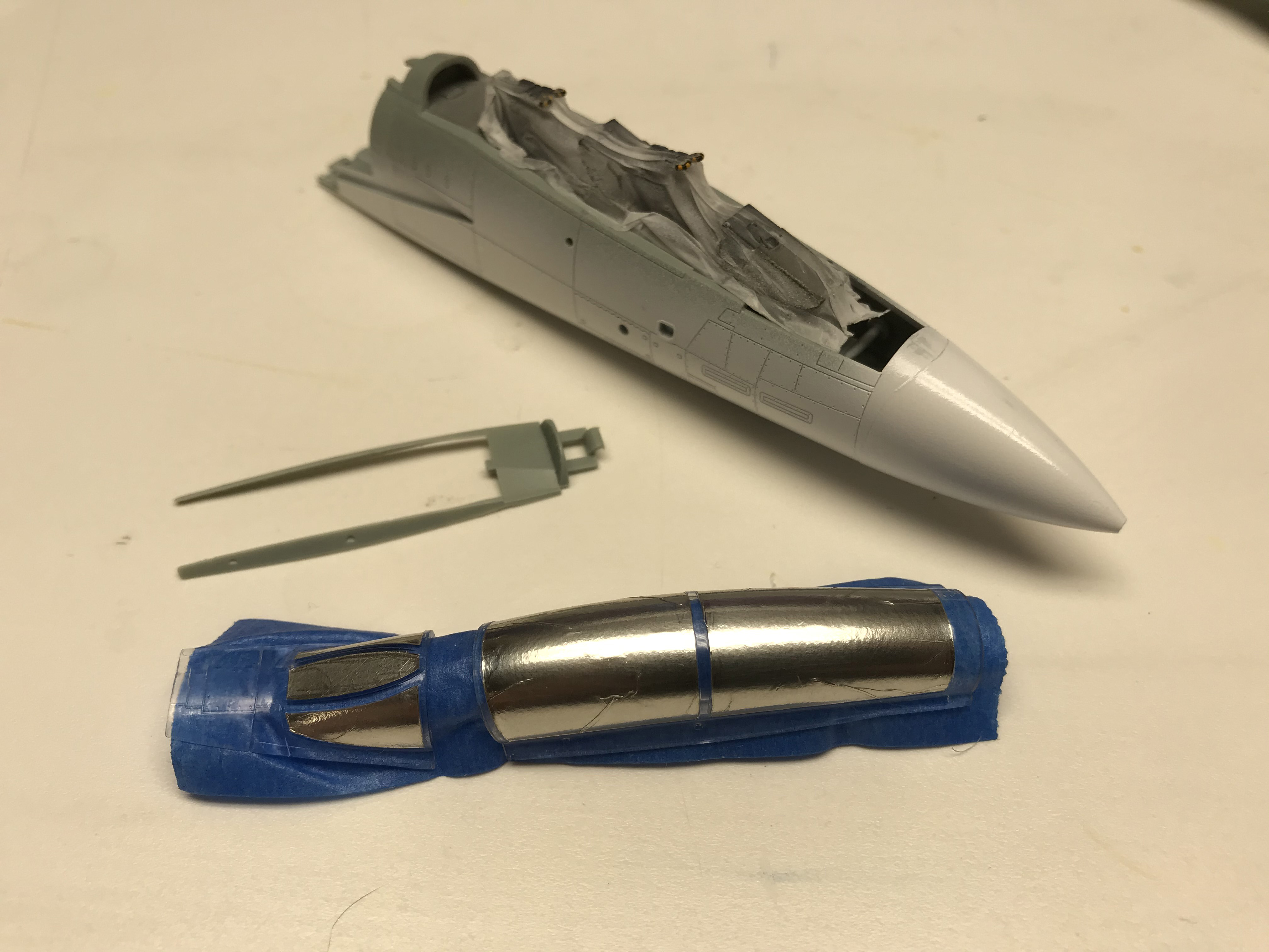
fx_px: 1026
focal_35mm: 28
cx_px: 634
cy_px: 476
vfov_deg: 49.7
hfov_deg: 63.4
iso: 20
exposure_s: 1/175
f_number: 1.8
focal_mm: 3.99
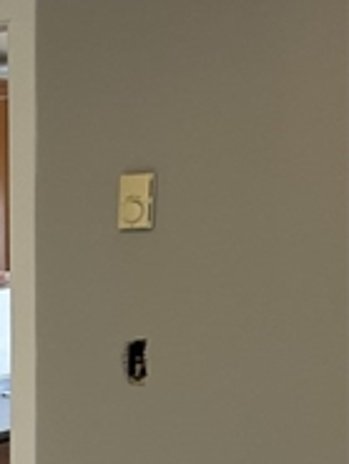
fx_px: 1450
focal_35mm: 108
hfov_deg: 12.1
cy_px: 589
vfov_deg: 17.2
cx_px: -372
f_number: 1.5
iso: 100
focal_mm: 5.7
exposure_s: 1/60
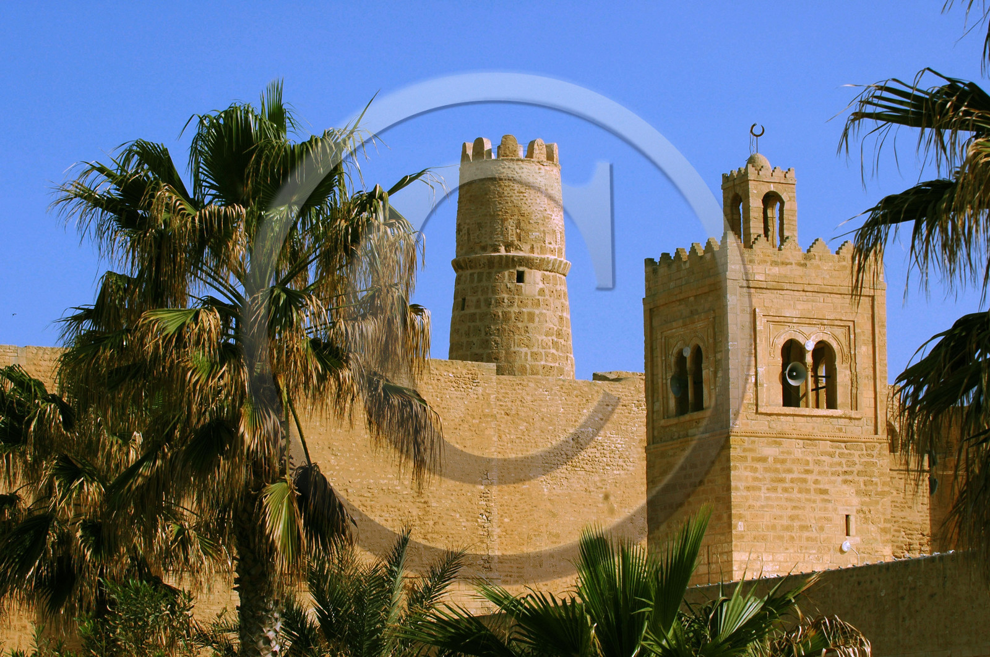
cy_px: 328
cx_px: 495
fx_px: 2884
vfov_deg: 13.0
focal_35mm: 105
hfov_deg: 19.5
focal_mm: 70
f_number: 10
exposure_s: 1/400
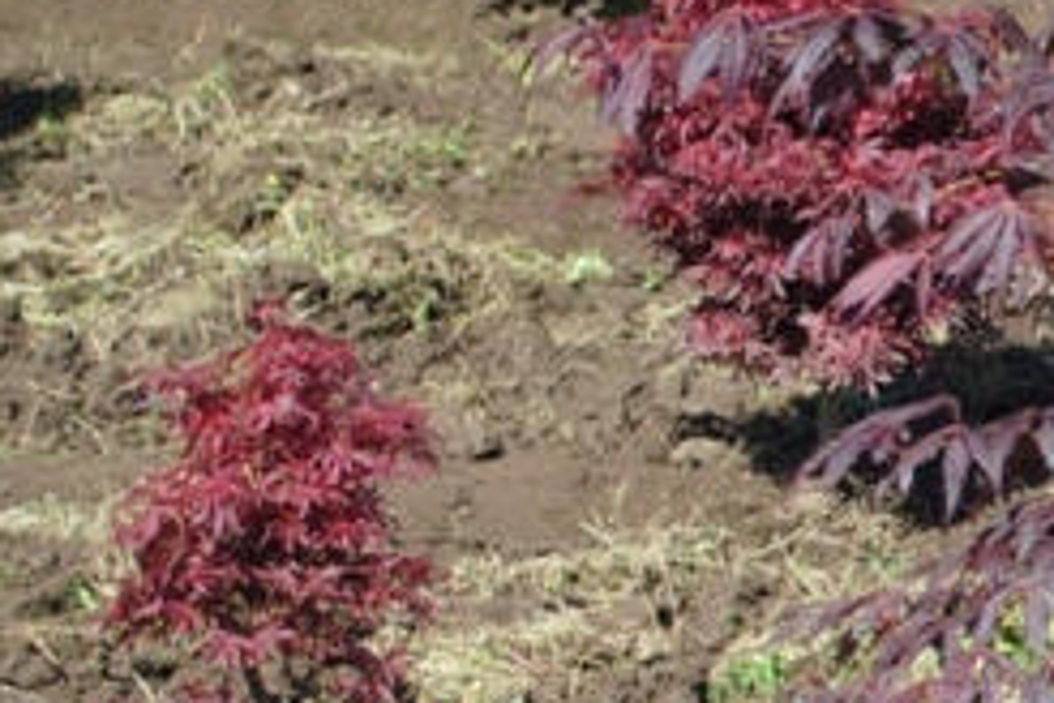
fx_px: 5855
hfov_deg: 9.8
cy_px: 722
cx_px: 1778
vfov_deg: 6.8
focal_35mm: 200
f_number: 4.8
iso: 200
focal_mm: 32
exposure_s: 1/250
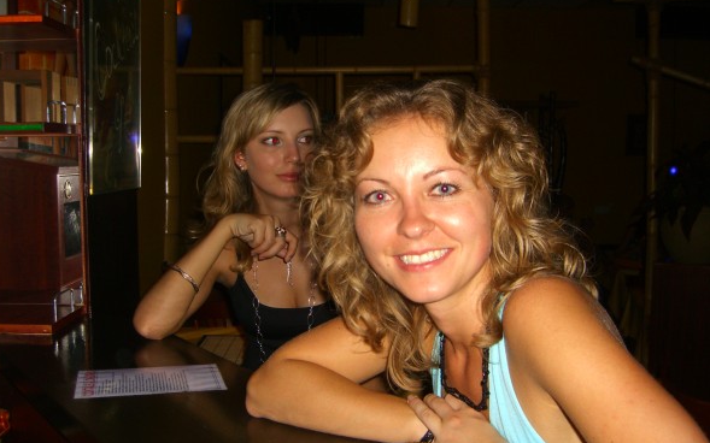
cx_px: 351
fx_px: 793
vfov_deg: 31.2
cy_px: 235
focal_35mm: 41
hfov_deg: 48.2
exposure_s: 1/60
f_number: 2.8
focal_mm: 7.9
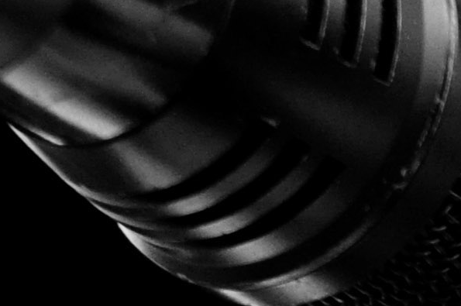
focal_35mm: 1892
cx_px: 1471
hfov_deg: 1.1
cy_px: 441
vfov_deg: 0.7
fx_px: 24190
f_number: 2.8
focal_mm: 175
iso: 1250
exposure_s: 1/640
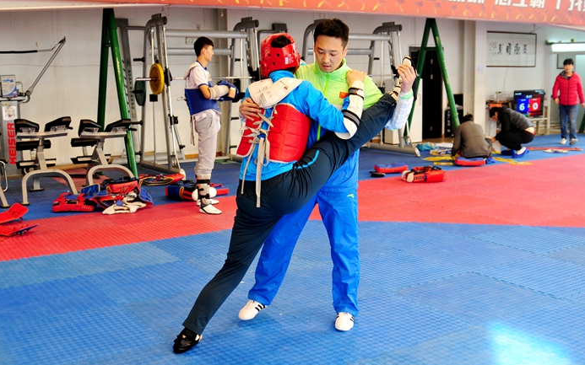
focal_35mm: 37
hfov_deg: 52.8
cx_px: 291
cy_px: 176
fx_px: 590
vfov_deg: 34.4
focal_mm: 24
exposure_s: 1/60
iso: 320
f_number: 2.8
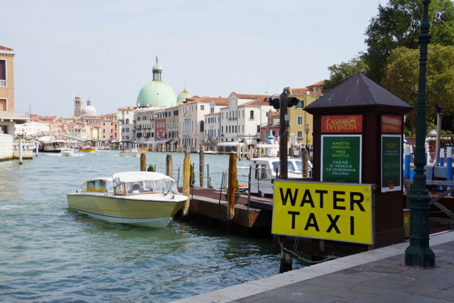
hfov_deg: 37.9
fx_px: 662
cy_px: 152
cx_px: 227
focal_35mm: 52
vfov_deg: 25.7
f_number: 13
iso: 100
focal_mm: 35
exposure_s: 1/125
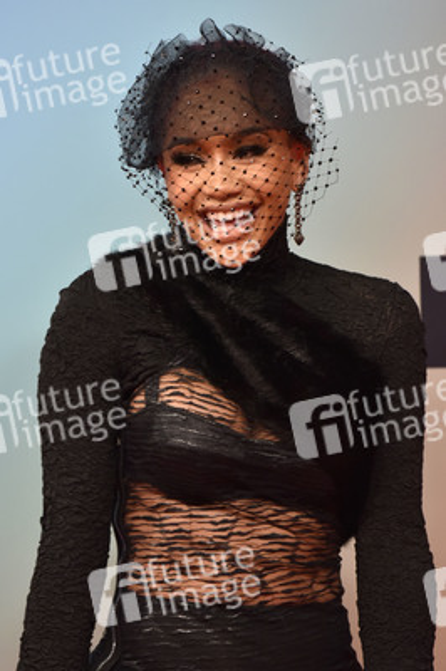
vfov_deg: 12.1
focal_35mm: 170
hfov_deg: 8.1
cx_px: 223
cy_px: 336
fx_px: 3164
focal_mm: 170
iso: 2000
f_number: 5.6
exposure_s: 1/200
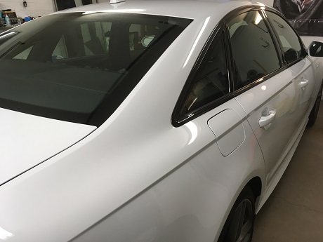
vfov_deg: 48.2
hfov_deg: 61.7
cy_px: 121
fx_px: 271
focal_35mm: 29
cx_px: 162
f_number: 2.2
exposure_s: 1/30
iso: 32
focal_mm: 4.15
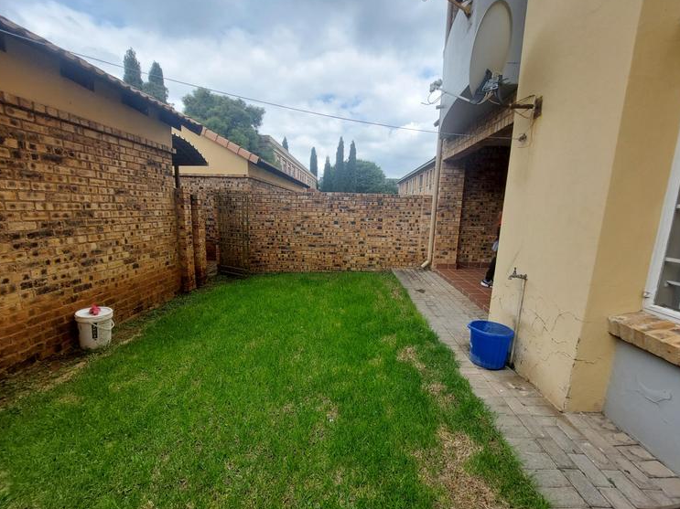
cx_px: 338
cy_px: 261
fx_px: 275
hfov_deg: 102.1
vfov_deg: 85.6
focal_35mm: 14
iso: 50
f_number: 2.2
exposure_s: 1/313
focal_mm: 1.74
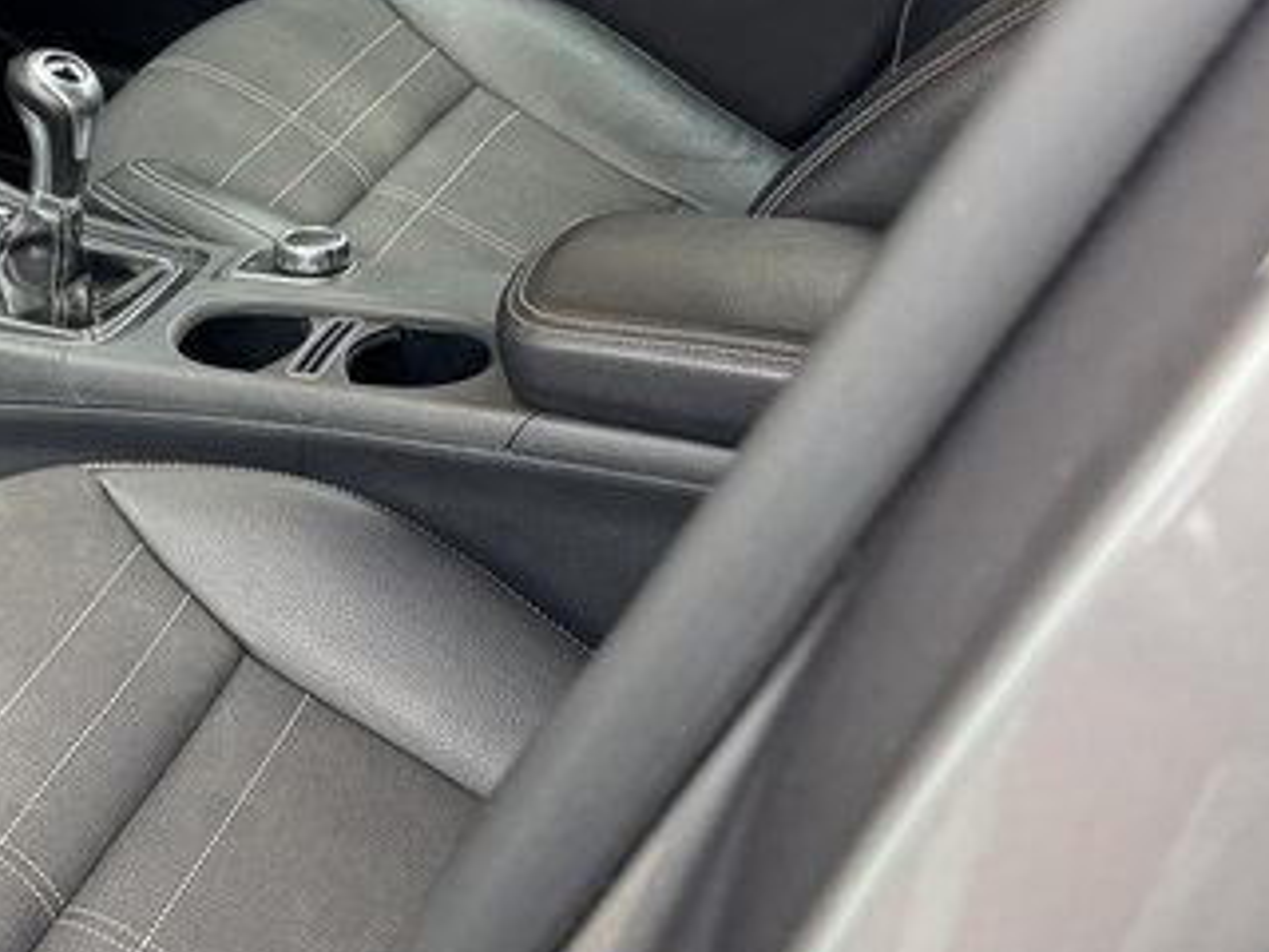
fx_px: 2200
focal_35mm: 60
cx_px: -143
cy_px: 329
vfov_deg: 24.3
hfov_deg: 29.0
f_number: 1.78
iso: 200
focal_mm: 6.76
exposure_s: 1/120
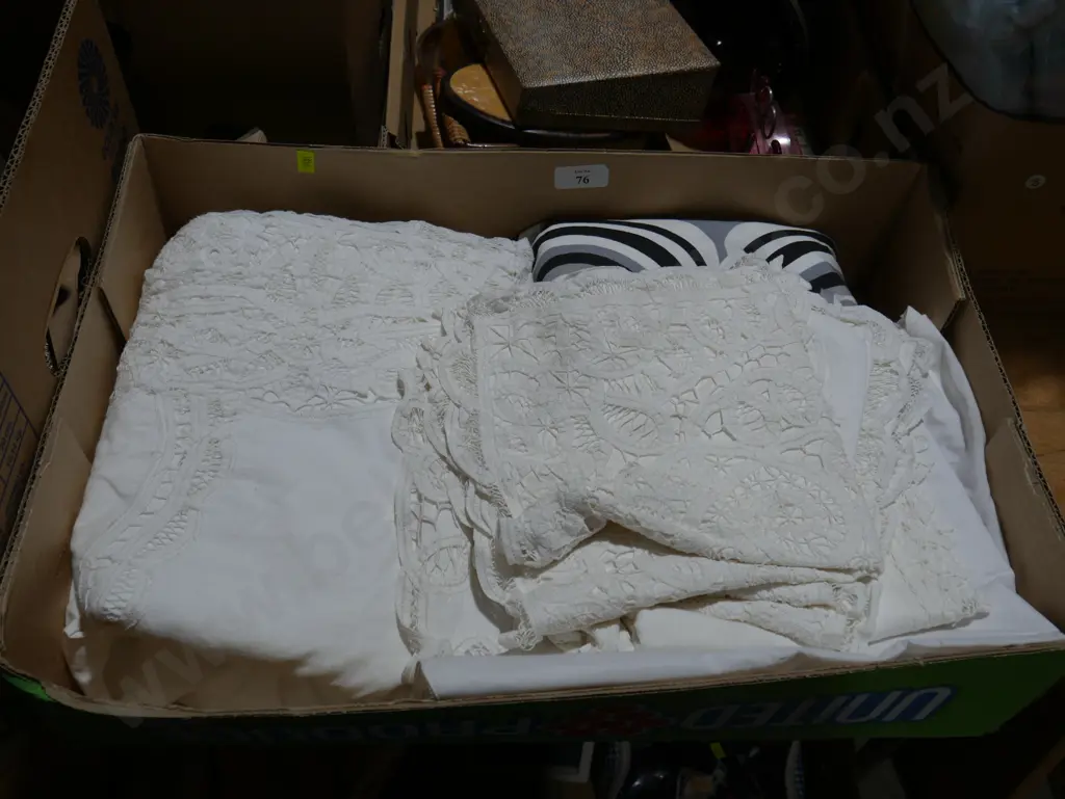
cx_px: 532
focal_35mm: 32
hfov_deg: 56.8
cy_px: 400
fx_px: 985
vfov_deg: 44.2
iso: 200
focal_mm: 16
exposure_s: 1/200
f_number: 5
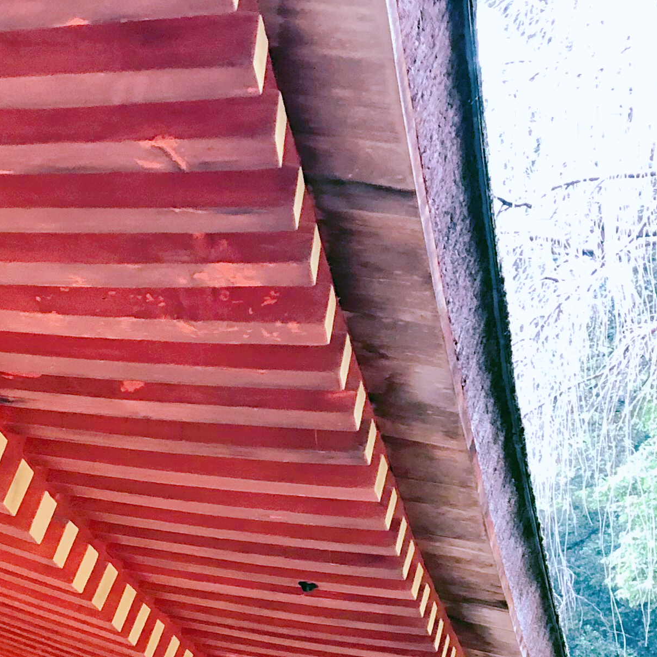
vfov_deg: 19.0
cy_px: 790
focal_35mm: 86
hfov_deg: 19.0
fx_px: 1847
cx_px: -137
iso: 64
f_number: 1.8
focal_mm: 3.99
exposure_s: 1/15
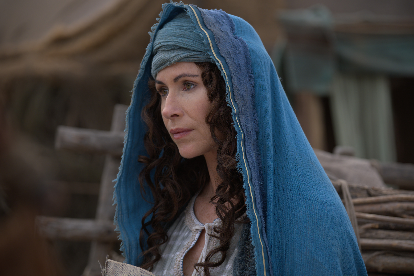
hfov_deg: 14.0
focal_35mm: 147
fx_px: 1690
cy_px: 138
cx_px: 207
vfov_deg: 9.3
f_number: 3.2
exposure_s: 1/320
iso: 250
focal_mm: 98.2
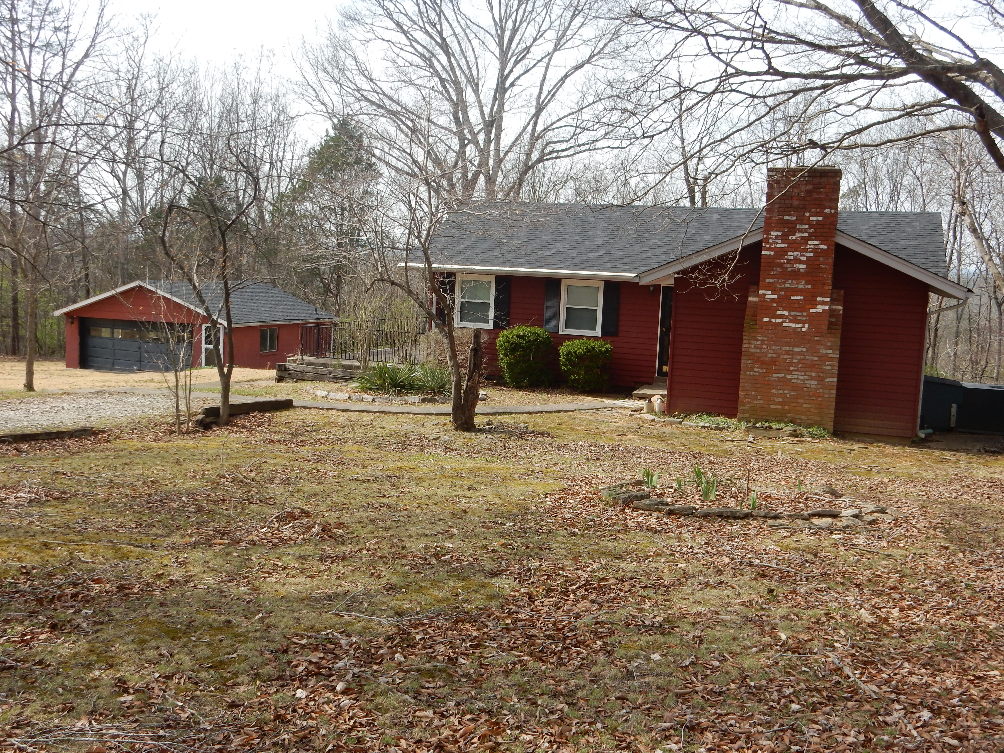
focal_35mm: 36
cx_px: 502
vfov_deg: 39.7
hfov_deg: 51.4
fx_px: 1044
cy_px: 376
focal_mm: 6.4
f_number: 4
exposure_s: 1/500
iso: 125
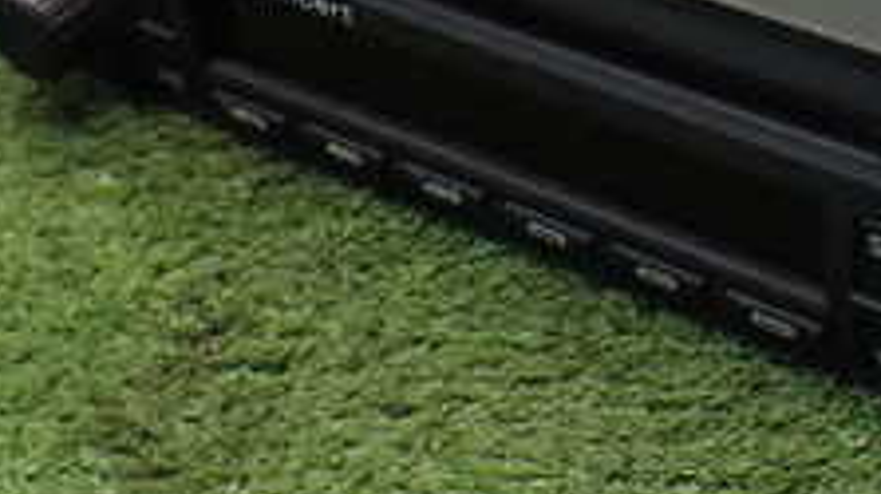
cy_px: -75
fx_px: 2054
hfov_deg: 23.8
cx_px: 711
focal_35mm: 88
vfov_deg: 13.4
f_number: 2.3
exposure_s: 1/125
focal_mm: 5.4
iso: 640
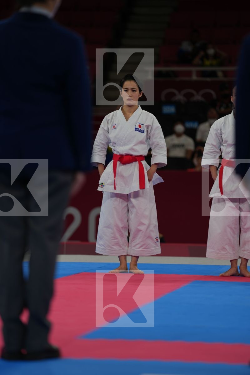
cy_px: 188
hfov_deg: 6.9
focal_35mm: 200
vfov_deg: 10.3
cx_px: 125
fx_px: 2083
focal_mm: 200
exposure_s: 1/500
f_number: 2.8
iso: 125
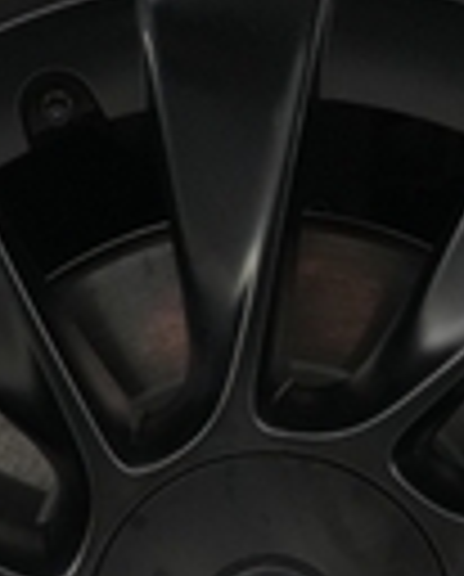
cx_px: 279
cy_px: 576
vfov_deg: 16.1
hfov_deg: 13.2
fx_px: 2001
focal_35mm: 117
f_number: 4.5
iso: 5000
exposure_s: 1/125
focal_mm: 25
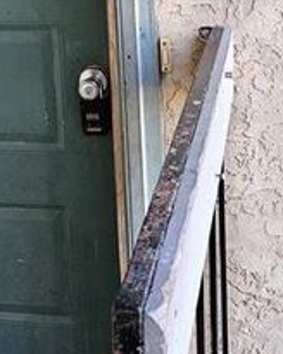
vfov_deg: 24.1
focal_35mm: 73
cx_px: 112
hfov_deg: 20.9
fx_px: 764
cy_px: -51
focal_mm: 6.3
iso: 250
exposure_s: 1/170
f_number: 1.7
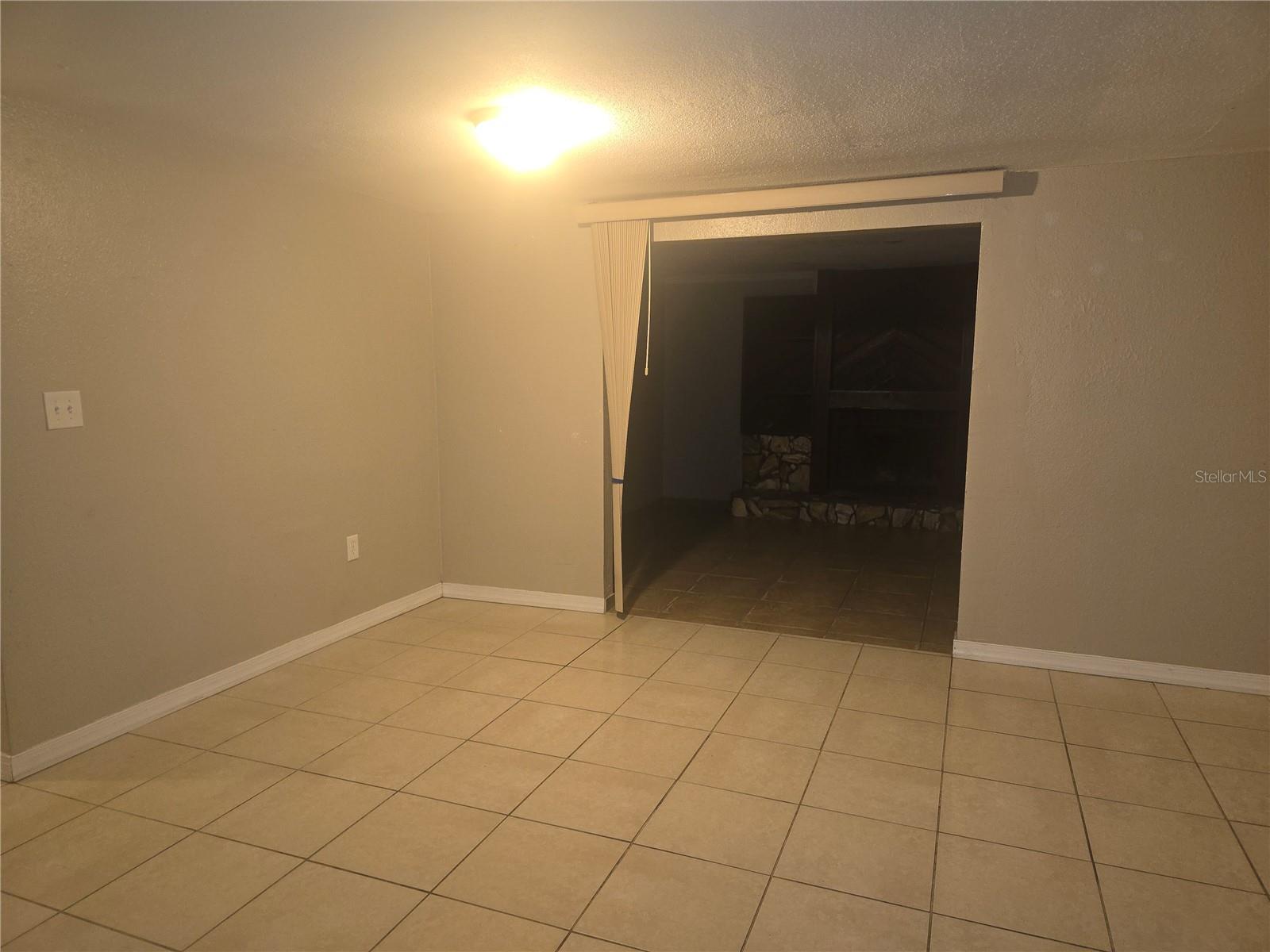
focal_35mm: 23
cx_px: 635
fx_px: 844
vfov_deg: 58.9
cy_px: 476
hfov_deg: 73.9
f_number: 1.7
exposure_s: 1/24
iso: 125
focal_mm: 6.3
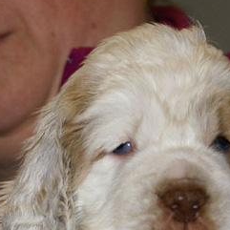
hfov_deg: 5.9
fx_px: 2225
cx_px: 97
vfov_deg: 5.9
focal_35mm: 296
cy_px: 210
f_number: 5.6
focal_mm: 70
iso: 400
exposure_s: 1/125
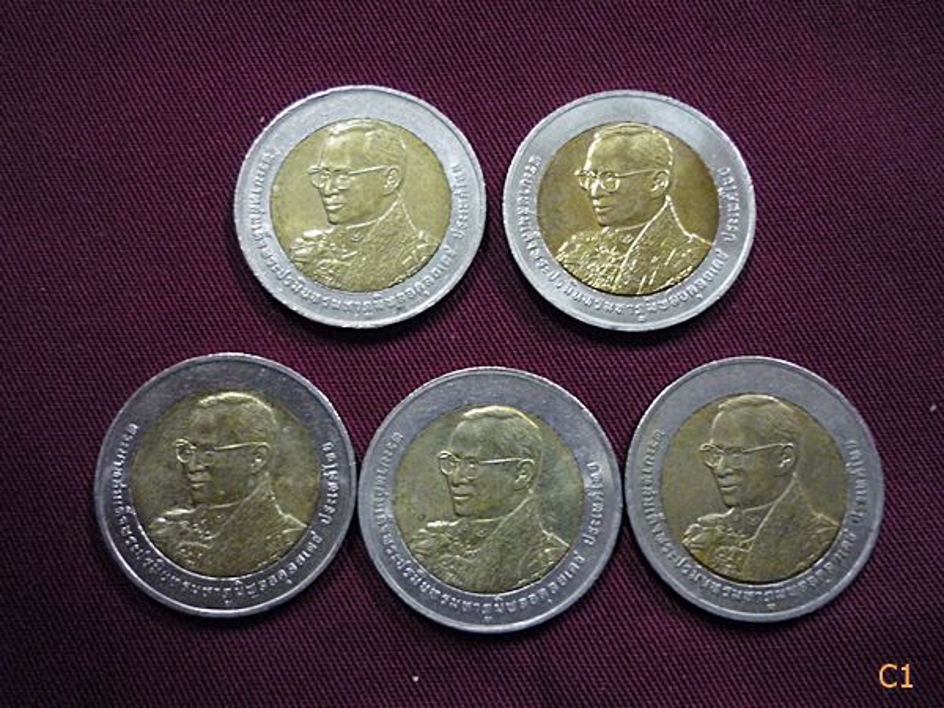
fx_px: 900
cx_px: 472
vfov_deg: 42.9
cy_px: 354
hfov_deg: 55.4
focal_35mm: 33
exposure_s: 1/8
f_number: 2.8
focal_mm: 5.5
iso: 400
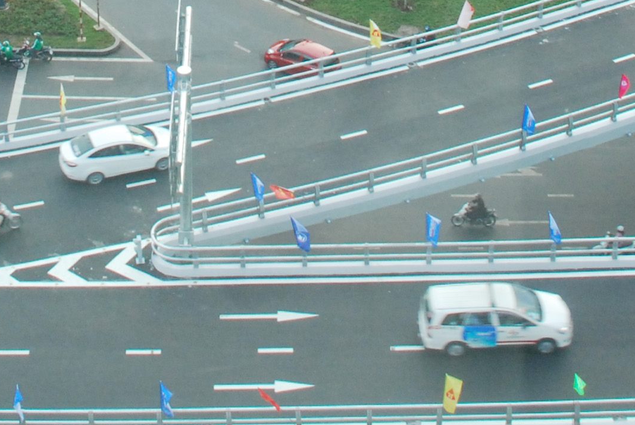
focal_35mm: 98
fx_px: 1730
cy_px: -290
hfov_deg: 20.7
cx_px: 201
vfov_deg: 12.9
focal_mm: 18
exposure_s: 1/100
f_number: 9
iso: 500
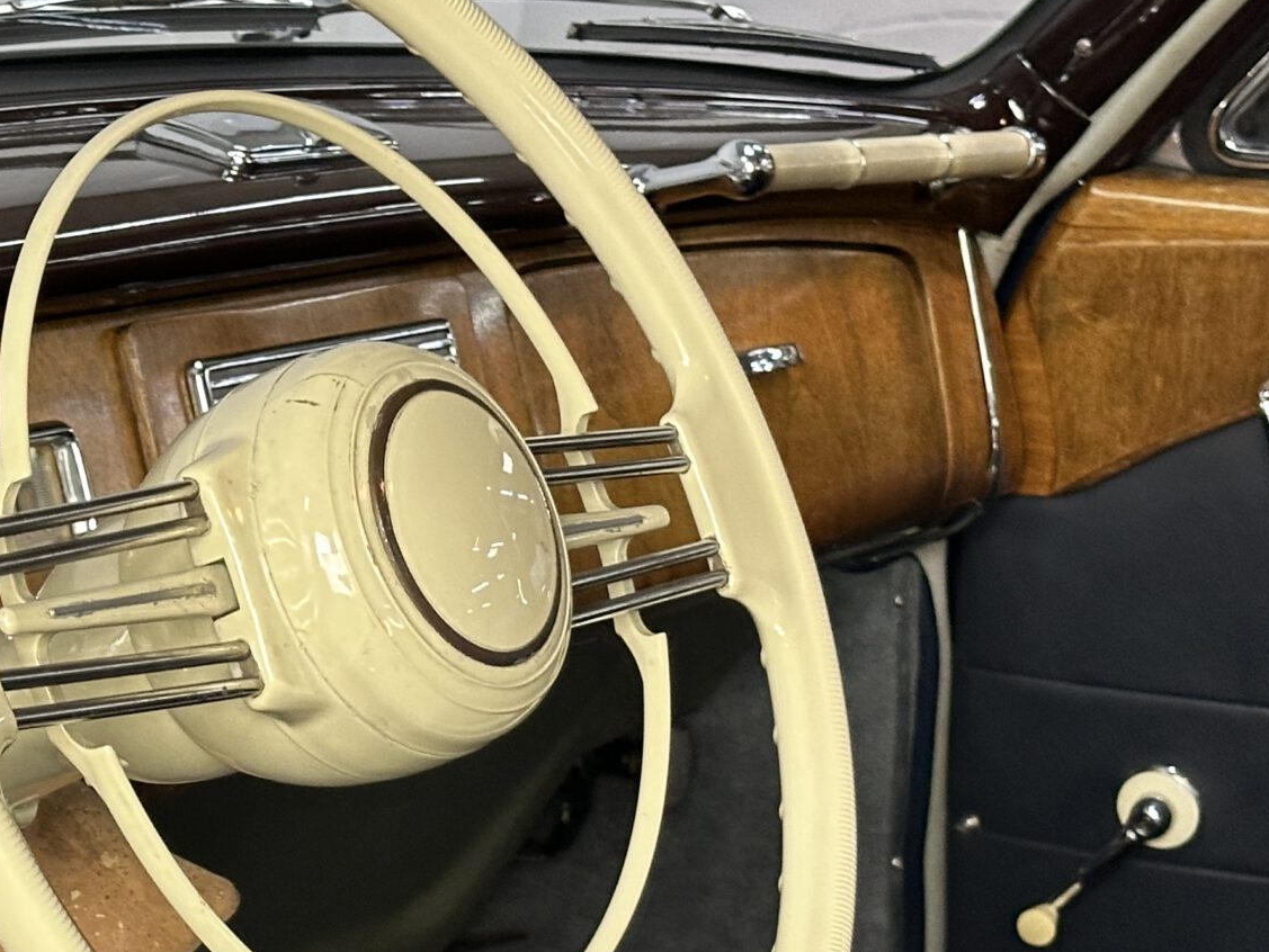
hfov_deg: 17.9
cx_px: 247
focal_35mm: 109
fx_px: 3997
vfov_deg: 13.5
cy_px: 743
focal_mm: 6.86
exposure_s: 1/50
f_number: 1.78
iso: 250
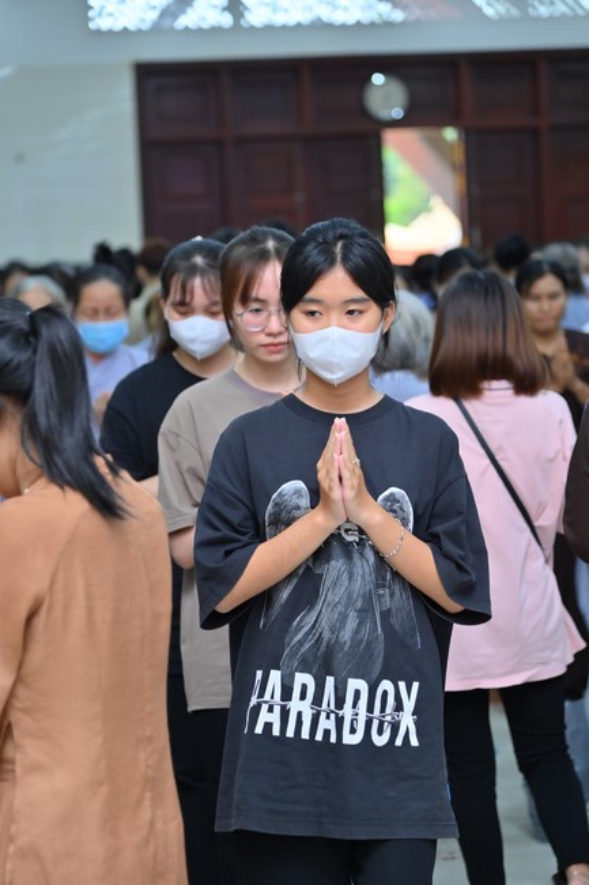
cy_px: 442
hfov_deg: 13.0
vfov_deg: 19.5
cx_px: 294
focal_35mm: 105
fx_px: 2578
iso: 1250
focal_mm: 105
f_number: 4.5
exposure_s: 1/160
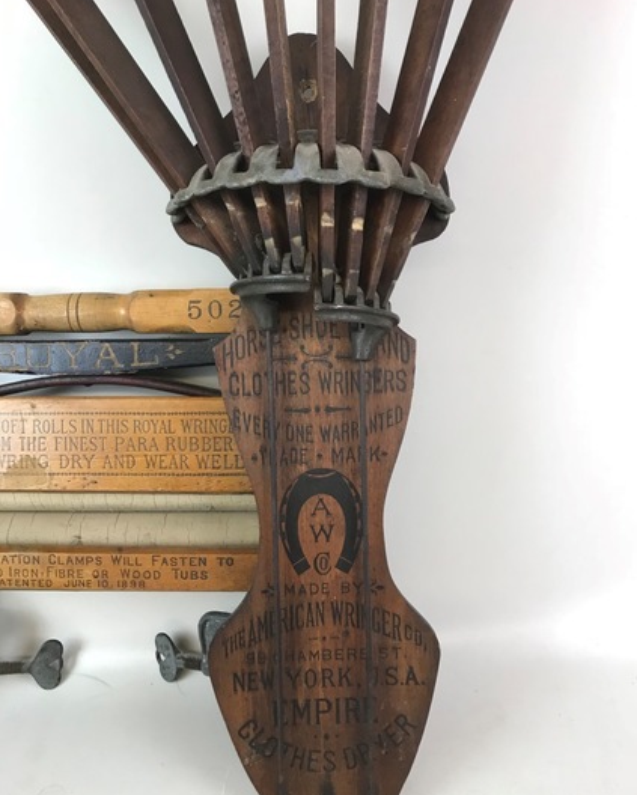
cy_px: 423
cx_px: 326
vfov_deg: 58.7
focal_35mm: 30
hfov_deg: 48.5
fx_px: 706
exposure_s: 1/30
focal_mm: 3.99
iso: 25
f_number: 1.8
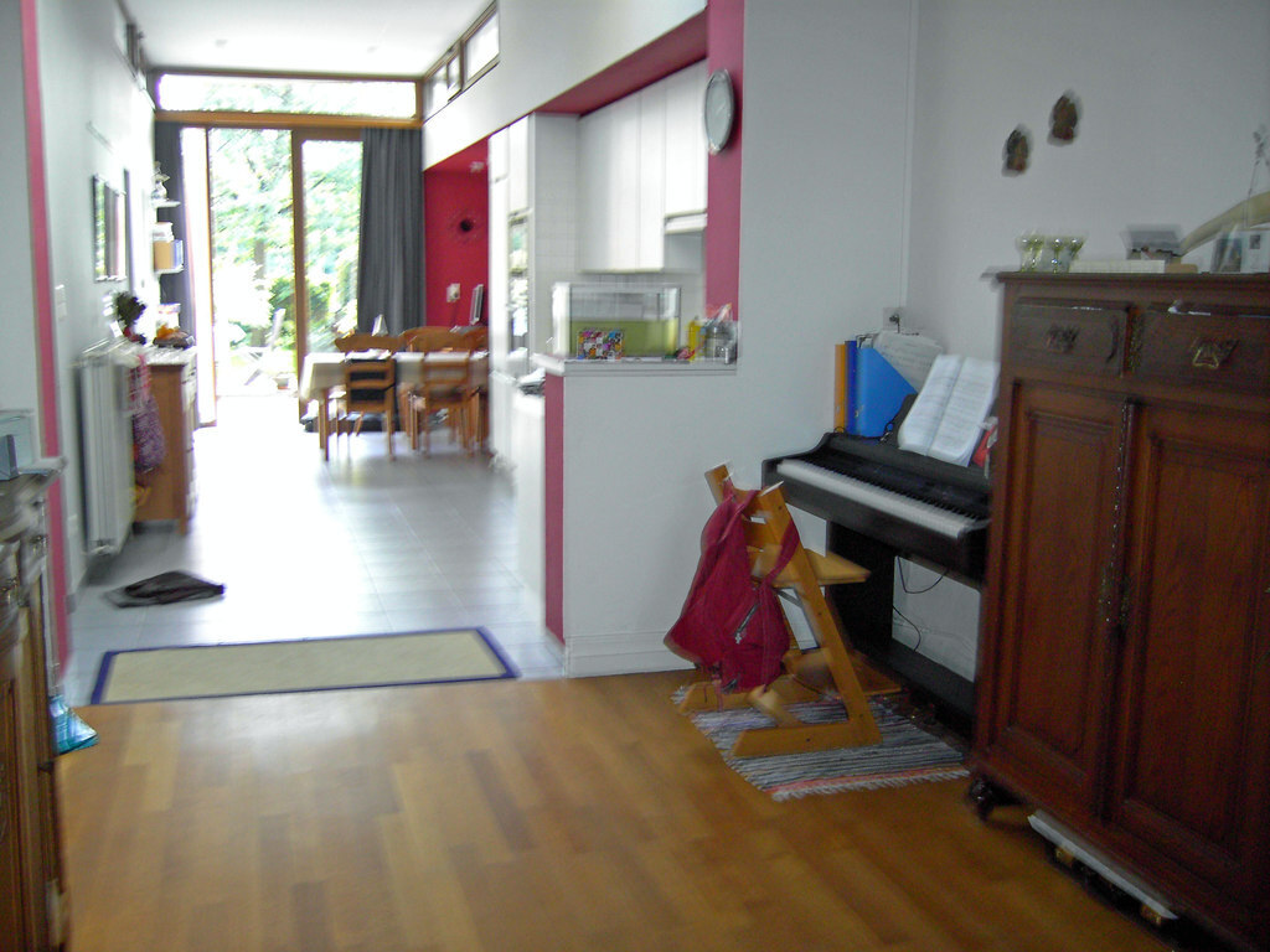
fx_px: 1284
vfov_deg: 40.7
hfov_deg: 52.6
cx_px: 635
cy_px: 476
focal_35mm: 35
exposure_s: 1/22
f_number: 2.8
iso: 160
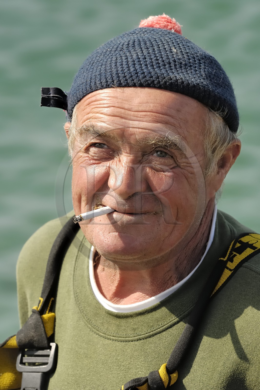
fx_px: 2763
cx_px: 130
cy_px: 195
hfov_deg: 5.4
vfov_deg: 8.1
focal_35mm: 255
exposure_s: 1/320
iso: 100
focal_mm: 170
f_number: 5.3
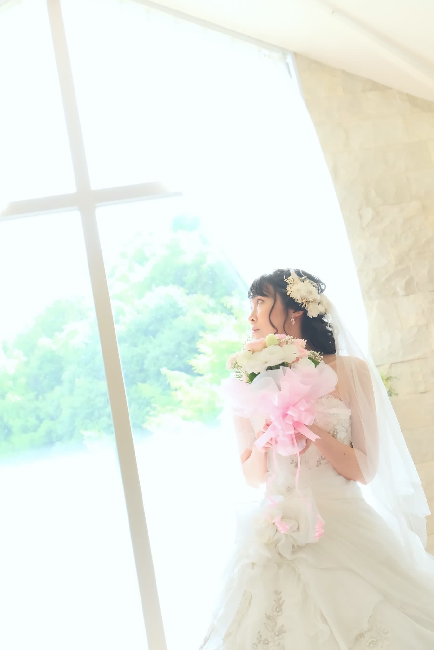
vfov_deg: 41.1
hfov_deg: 28.1
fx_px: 868
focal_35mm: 48
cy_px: 325
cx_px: 217
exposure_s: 1/125
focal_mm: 32
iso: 1600
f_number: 5
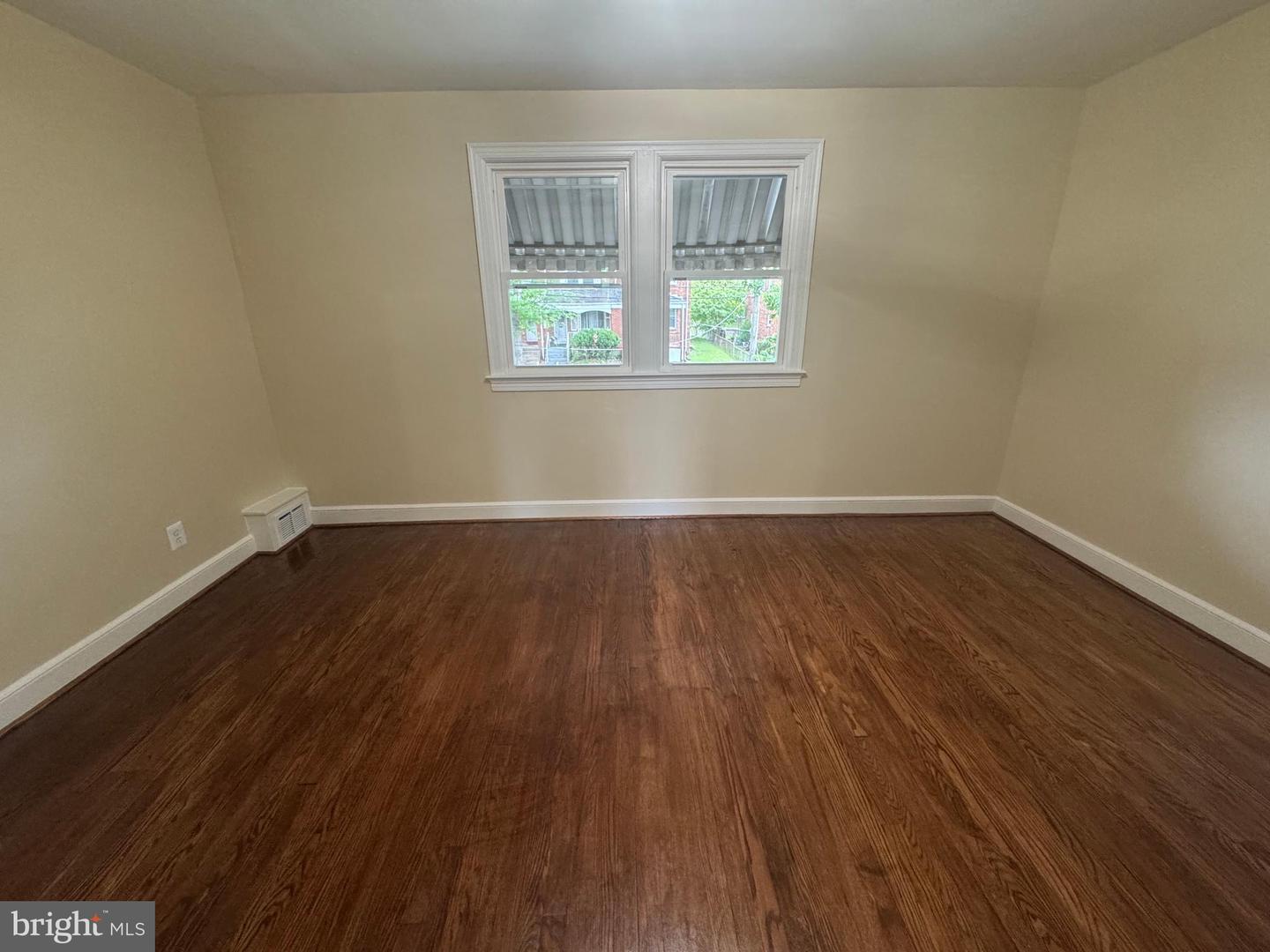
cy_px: 476
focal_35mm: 14
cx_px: 635
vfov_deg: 85.7
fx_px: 514
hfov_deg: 102.1
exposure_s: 1/60
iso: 400
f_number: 2.2
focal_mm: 2.22
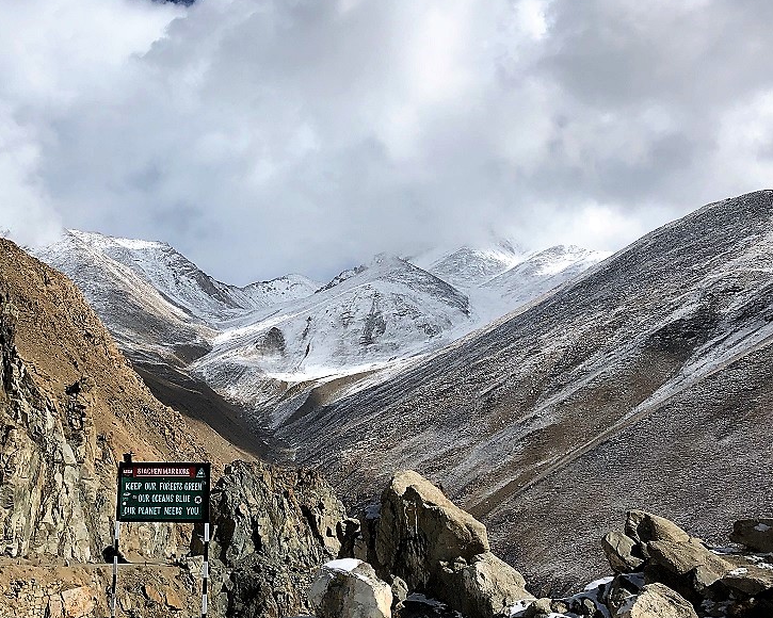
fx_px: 869
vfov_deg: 39.1
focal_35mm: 38
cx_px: 291
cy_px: 287
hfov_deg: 47.5
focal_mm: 3.99
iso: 25
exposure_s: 1/6897
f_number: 1.8
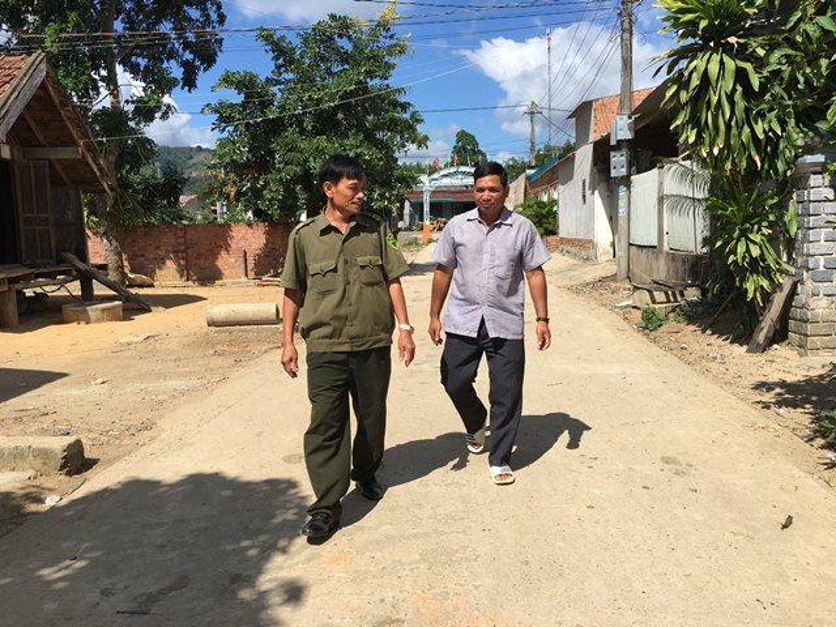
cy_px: 314
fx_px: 700
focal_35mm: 29
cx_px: 418
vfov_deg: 48.2
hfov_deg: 61.7
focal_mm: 4.15
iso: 25
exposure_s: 1/1748
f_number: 2.2
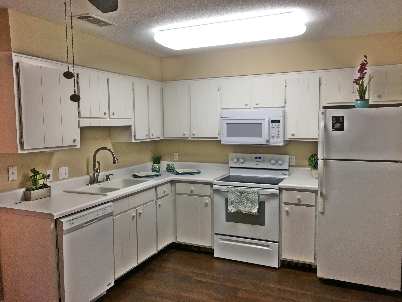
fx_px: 337
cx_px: 201
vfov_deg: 48.2
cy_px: 151
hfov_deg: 61.7
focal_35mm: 29
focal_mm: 4.15
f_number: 2.2
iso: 25
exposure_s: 1/30
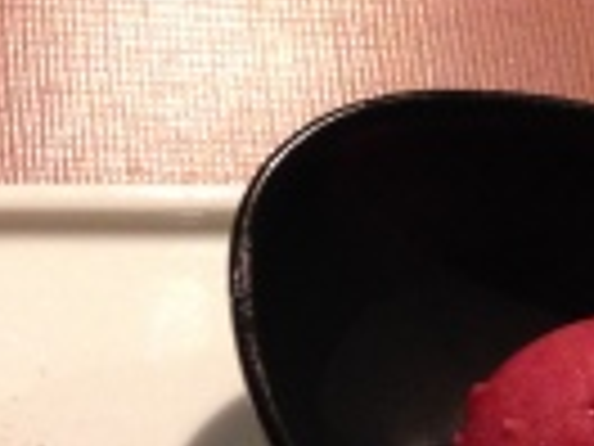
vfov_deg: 11.6
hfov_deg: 15.3
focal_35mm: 125
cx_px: -81
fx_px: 2145
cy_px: 574
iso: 250
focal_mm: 4.12
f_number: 2.4
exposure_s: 1/20
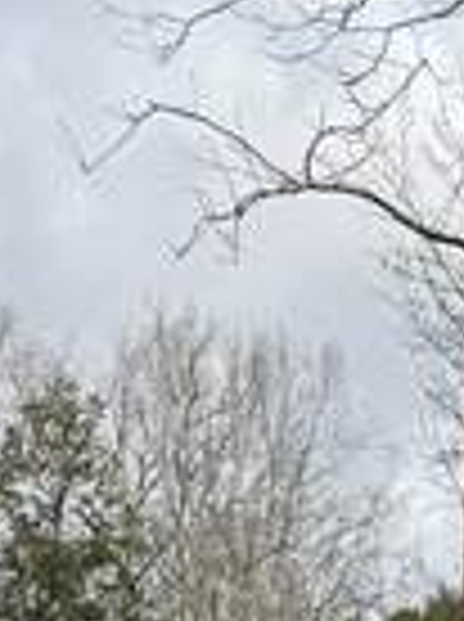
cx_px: 518
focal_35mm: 167
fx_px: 2994
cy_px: 918
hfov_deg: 8.8
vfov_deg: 11.4
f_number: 1.78
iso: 80
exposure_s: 1/3584
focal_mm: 6.76
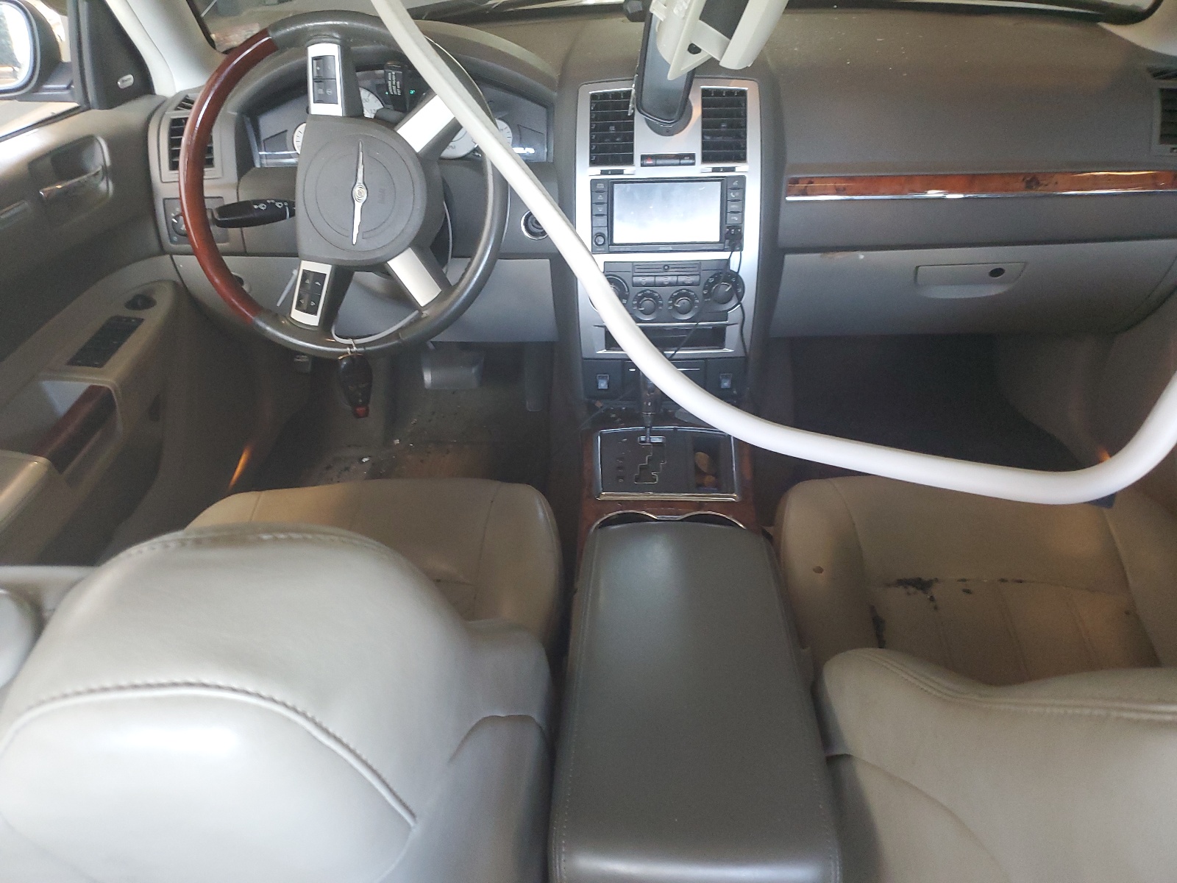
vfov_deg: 53.1
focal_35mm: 26
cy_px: 442
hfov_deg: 67.3
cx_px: 588
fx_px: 884
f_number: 1.5
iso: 286
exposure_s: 1/60.2
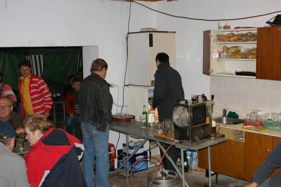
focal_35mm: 45
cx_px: 140
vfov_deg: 29.8
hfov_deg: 43.6
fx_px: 351
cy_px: 94
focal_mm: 30
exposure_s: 1/60
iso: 400
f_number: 5
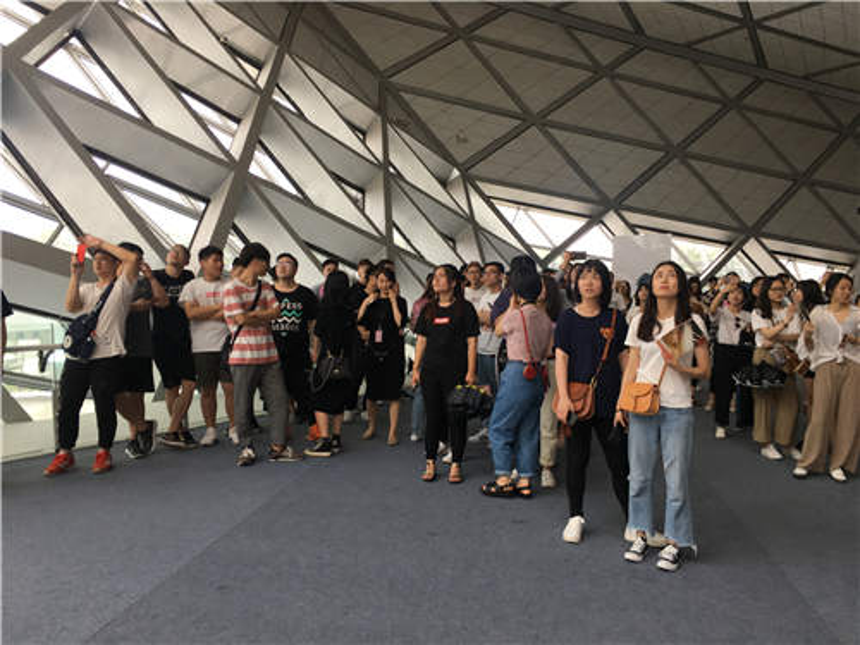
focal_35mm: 29
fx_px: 720
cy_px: 322
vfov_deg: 48.2
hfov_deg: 61.7
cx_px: 430
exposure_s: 1/100
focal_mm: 4.15
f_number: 2.2
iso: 40
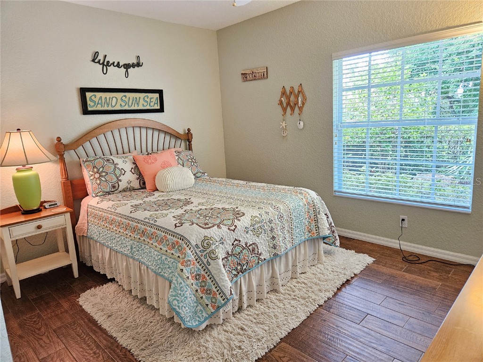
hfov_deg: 73.9
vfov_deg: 58.9
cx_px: 242
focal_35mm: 23
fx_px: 321
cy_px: 181
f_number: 1.8
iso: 800
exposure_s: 1/120
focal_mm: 5.4
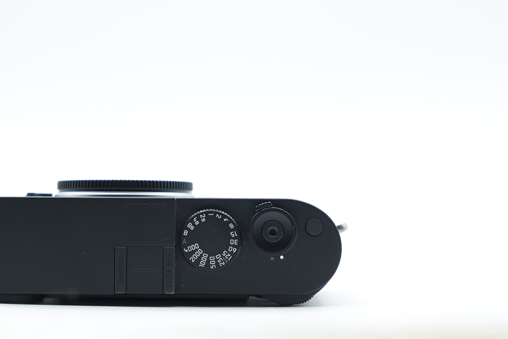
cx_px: 254
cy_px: 170
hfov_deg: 19.3
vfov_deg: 12.9
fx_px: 1496
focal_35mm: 106
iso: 800
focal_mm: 70
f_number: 6.3
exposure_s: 1/250
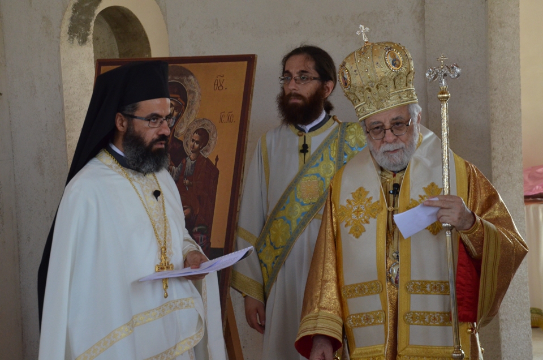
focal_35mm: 99
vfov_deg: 13.8
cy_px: 180
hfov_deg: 20.7
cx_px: 272
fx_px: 1490
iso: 2000
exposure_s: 1/200
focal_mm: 66
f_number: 7.1
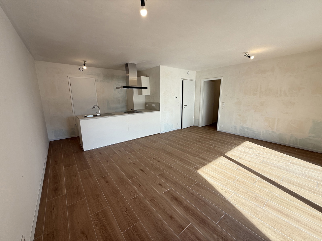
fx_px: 130
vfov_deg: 85.7
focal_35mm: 14
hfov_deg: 102.1
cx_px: 161
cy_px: 120
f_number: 2.2
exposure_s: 1/136
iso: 50
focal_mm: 2.22
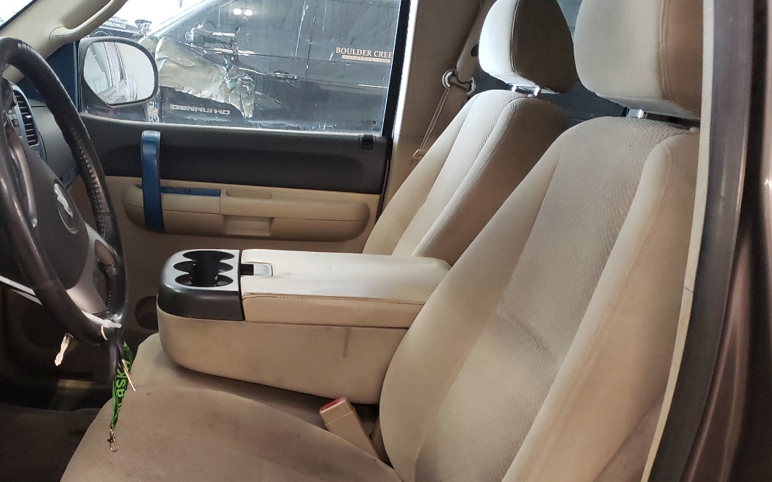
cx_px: 270
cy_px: 325
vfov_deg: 30.3
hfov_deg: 46.6
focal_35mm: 42
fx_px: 884
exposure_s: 1/30
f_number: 1.5
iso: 349
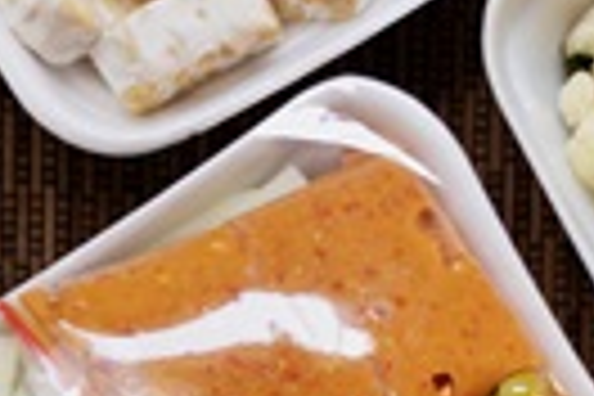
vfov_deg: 4.4
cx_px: -364
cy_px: 612
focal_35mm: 308
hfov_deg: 6.6
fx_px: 5082
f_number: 3.2
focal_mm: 47
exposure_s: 1/160
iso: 250
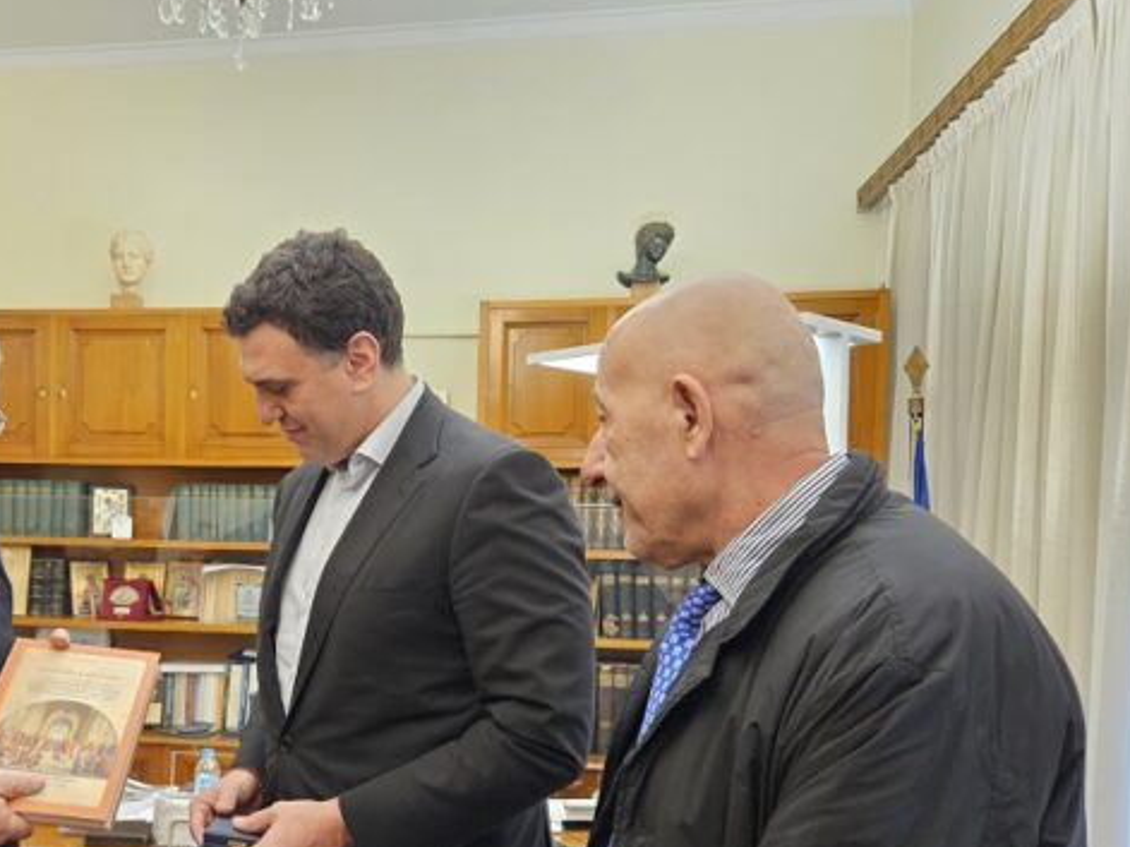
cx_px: 309
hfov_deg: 52.1
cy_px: 549
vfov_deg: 41.4
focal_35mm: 34
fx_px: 1110
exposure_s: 1/200
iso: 800
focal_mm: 5.4
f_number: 1.8
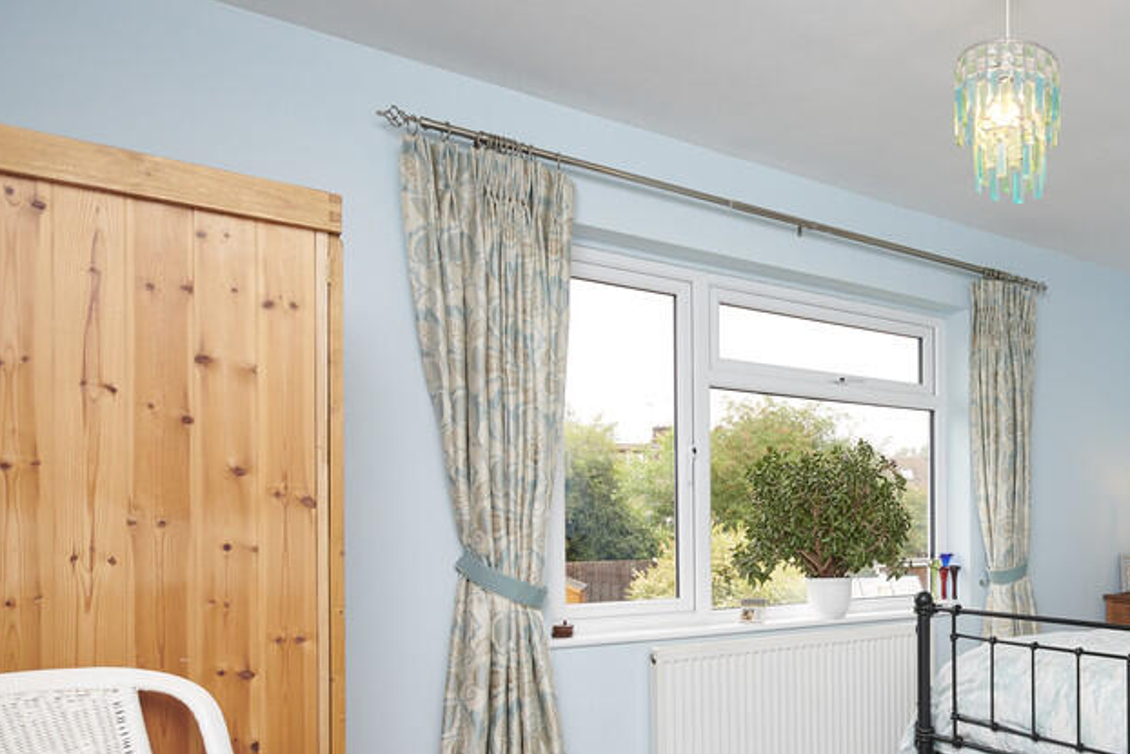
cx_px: 892
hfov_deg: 60.6
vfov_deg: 44.4
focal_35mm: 28
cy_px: 591
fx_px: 879
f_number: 8
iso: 500
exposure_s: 1/160
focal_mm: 17
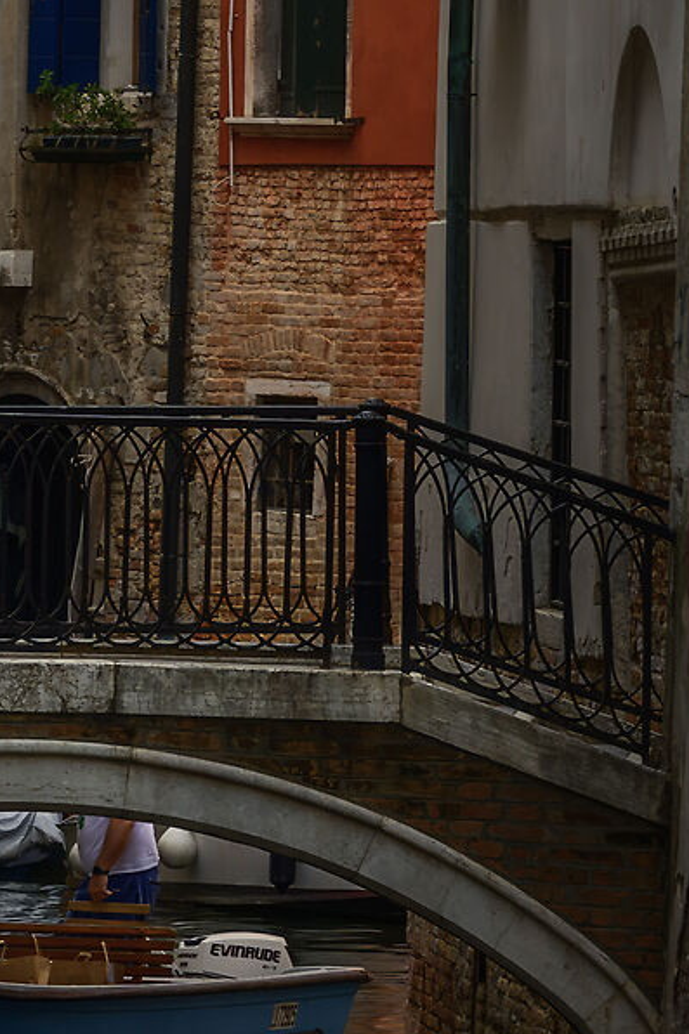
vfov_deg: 5.0
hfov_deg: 3.4
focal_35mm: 407
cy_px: -239
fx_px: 11690
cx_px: 38
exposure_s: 1/320
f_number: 8
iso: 100
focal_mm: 101
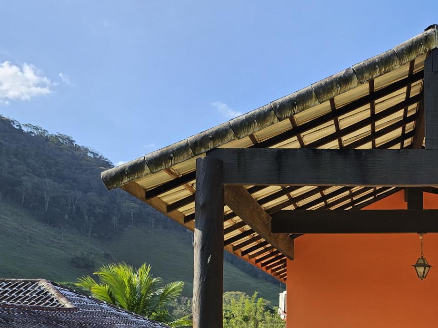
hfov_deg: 37.0
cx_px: 398
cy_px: 299
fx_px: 607
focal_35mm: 48
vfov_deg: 29.0
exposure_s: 1/444
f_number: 1.7
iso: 10
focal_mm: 6.3
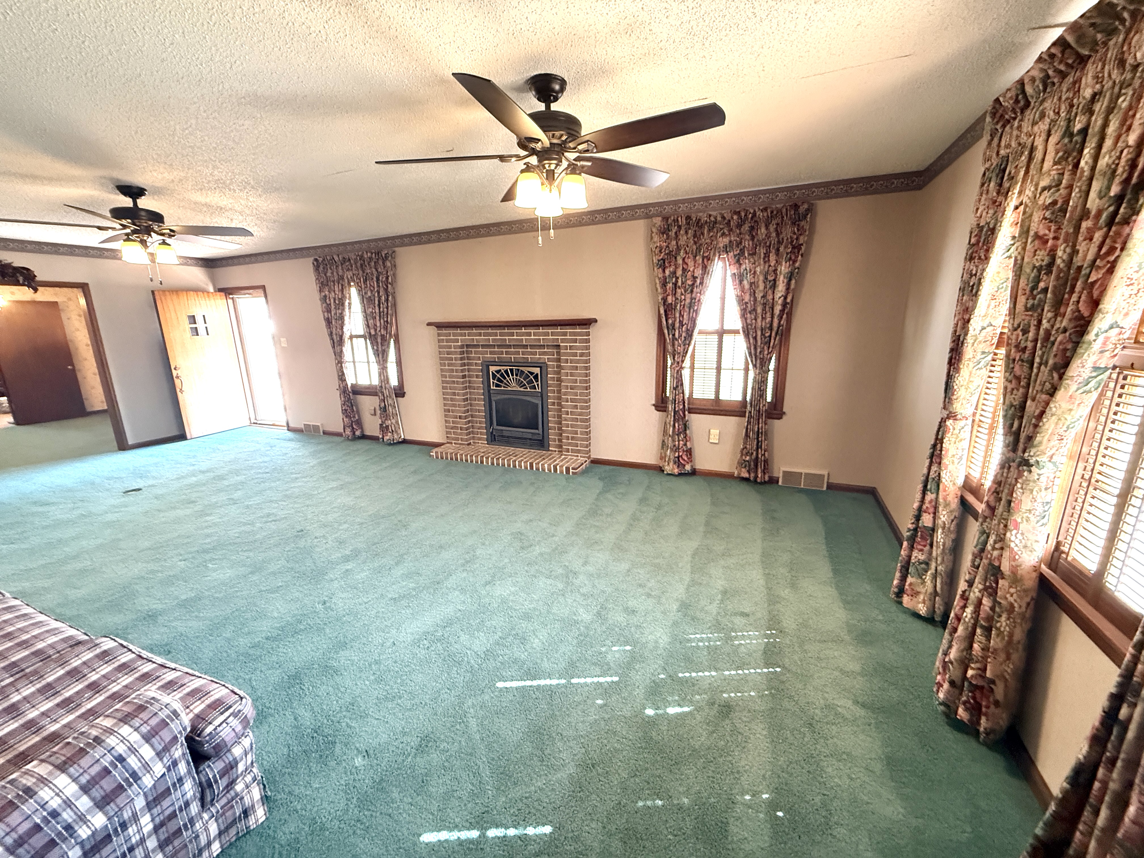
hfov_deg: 102.1
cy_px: 429
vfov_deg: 85.7
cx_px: 572
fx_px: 463
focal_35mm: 14
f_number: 2.2
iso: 800
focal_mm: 2.22
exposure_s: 1/60
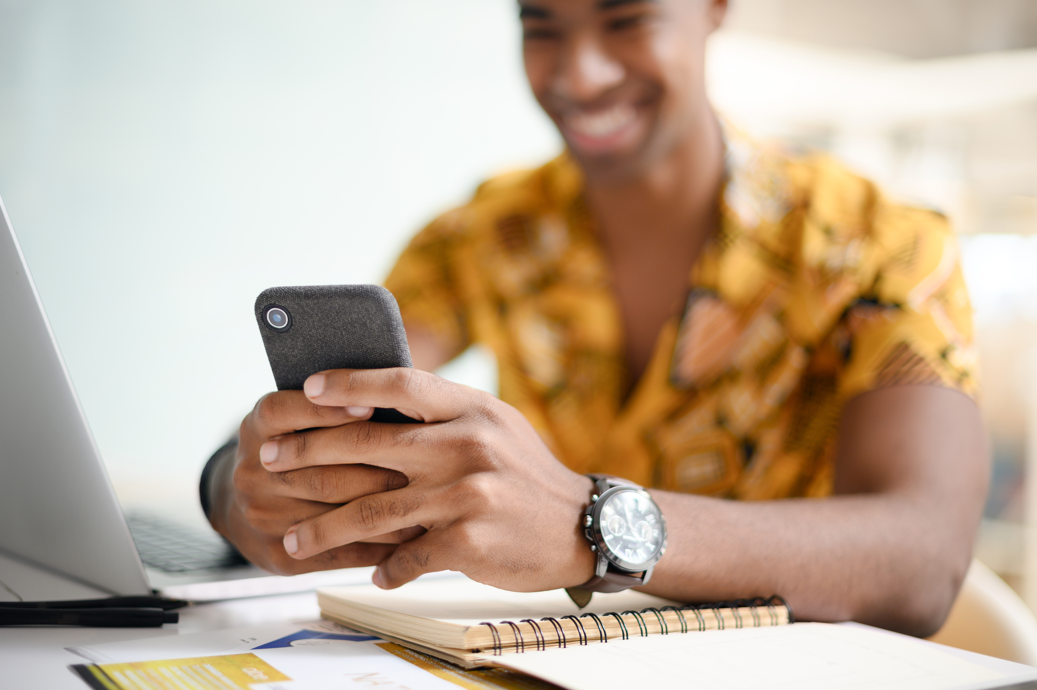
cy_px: 345
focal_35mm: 50
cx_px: 518
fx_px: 1439
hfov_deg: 39.6
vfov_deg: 27.0
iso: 200
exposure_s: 1/200
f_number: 1.4
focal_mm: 50
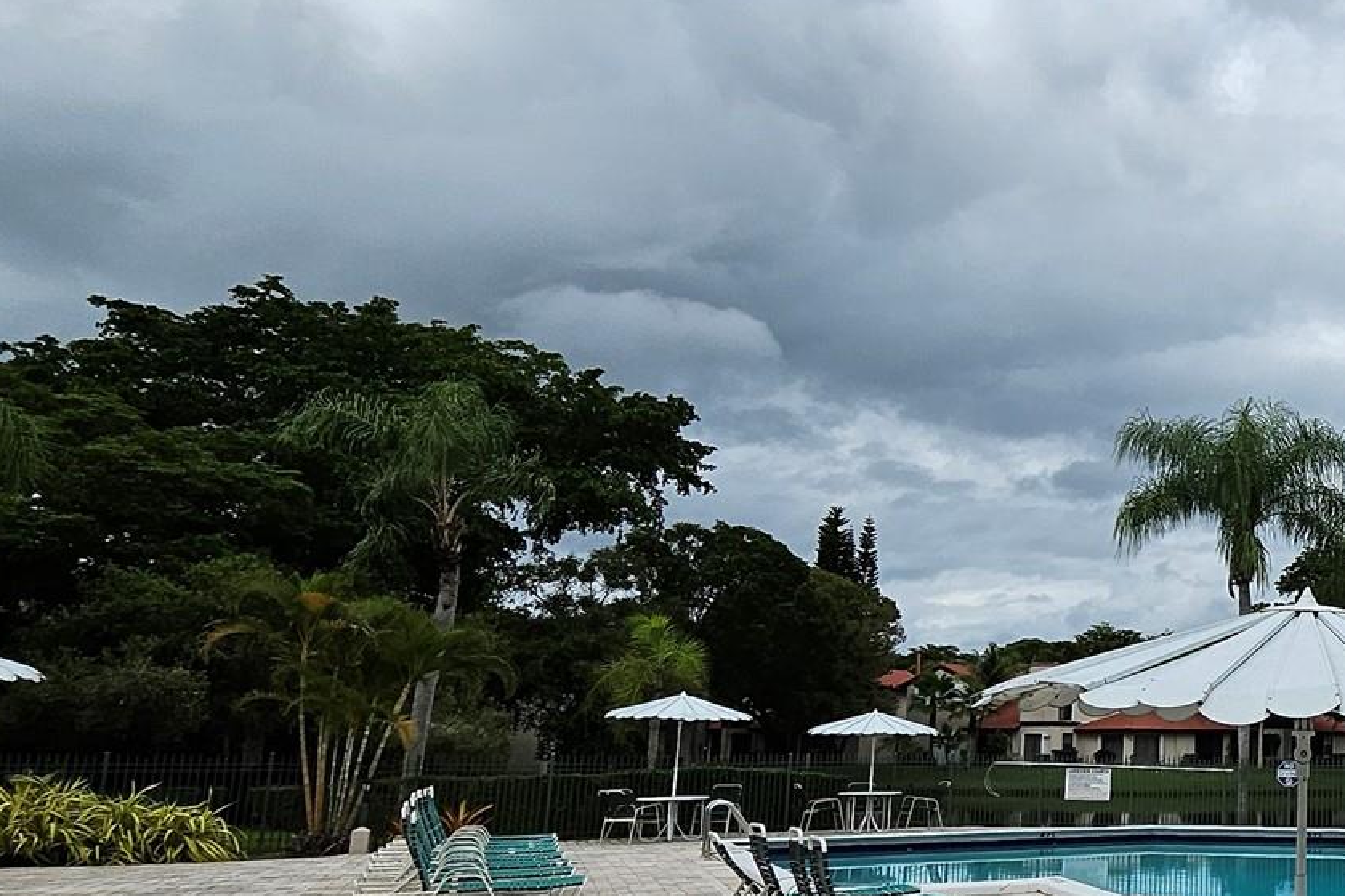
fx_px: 1233
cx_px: 1369
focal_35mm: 33
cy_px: 580
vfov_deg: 39.6
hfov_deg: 46.9
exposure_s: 1/2758
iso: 32
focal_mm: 1.7
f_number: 2.2
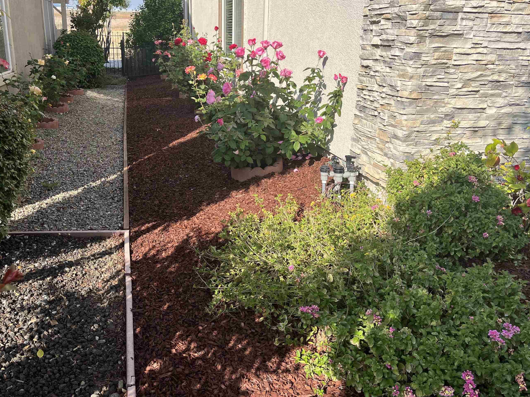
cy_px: 177
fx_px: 475
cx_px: 248
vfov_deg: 45.4
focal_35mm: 31
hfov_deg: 58.3
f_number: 1.6
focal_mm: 5.1
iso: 50
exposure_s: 1/2268
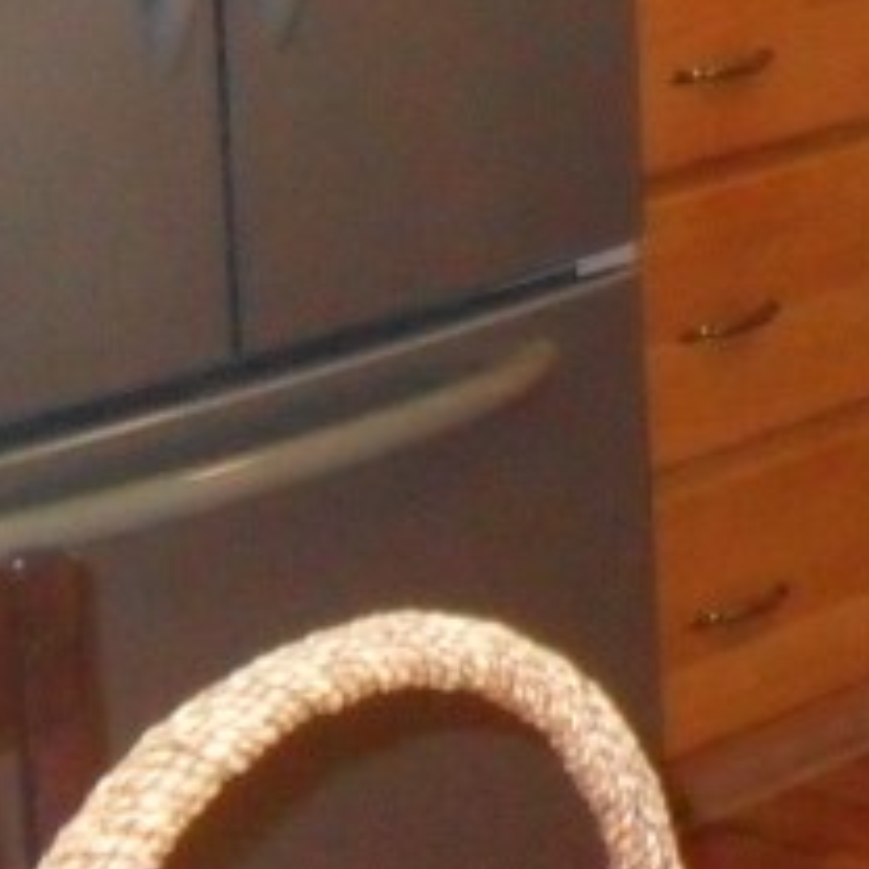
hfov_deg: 10.8
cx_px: 1563
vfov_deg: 11.1
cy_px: -380
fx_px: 4317
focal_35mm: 152
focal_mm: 6.3
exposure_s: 1/45
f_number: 3
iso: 400
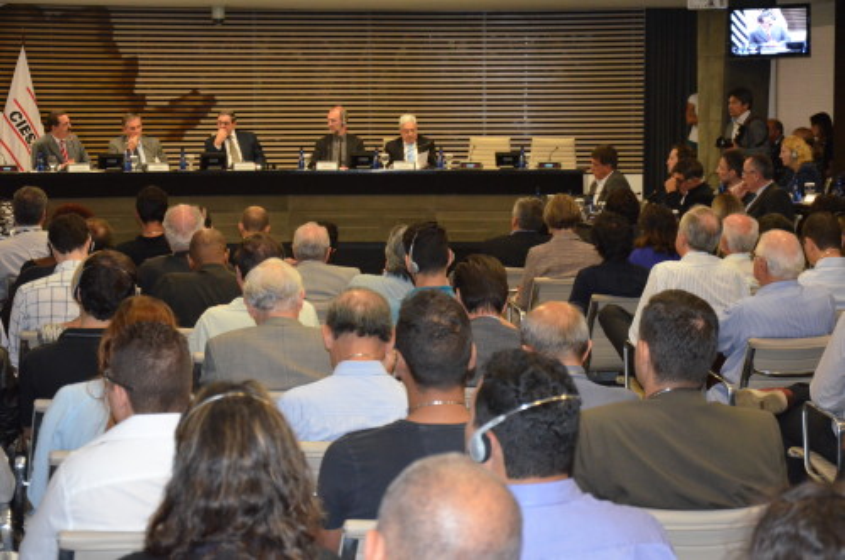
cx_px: 422
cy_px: 280
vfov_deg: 17.4
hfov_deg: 26.0
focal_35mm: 78
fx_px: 1827
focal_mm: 52
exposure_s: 1/60
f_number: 5
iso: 3200
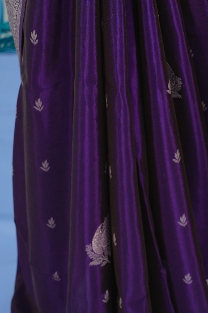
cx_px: 143
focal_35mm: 110
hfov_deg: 12.4
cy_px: 114
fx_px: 954
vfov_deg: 18.6
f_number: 6.3
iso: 1250
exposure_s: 1/500
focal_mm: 48
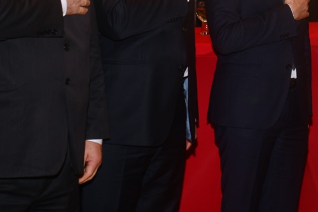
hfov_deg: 13.1
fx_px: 1377
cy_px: -4
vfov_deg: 8.7
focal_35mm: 156
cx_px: 241
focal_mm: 65
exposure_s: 1/100
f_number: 3.5
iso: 320
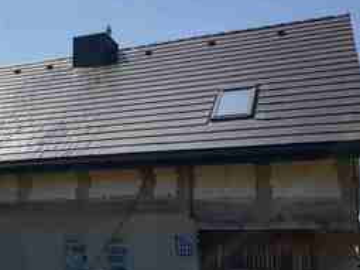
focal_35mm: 51
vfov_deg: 28.5
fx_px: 530
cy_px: 136
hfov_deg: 36.4
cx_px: 80
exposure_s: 1/2198
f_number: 2.4
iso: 50
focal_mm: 4.3
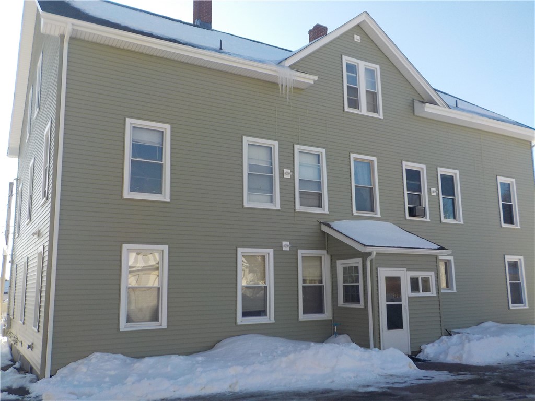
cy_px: 200
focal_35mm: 30
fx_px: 464
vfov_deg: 46.8
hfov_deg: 60.0
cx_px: 268
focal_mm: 4.1
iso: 125
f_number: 3.3
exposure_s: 1/800
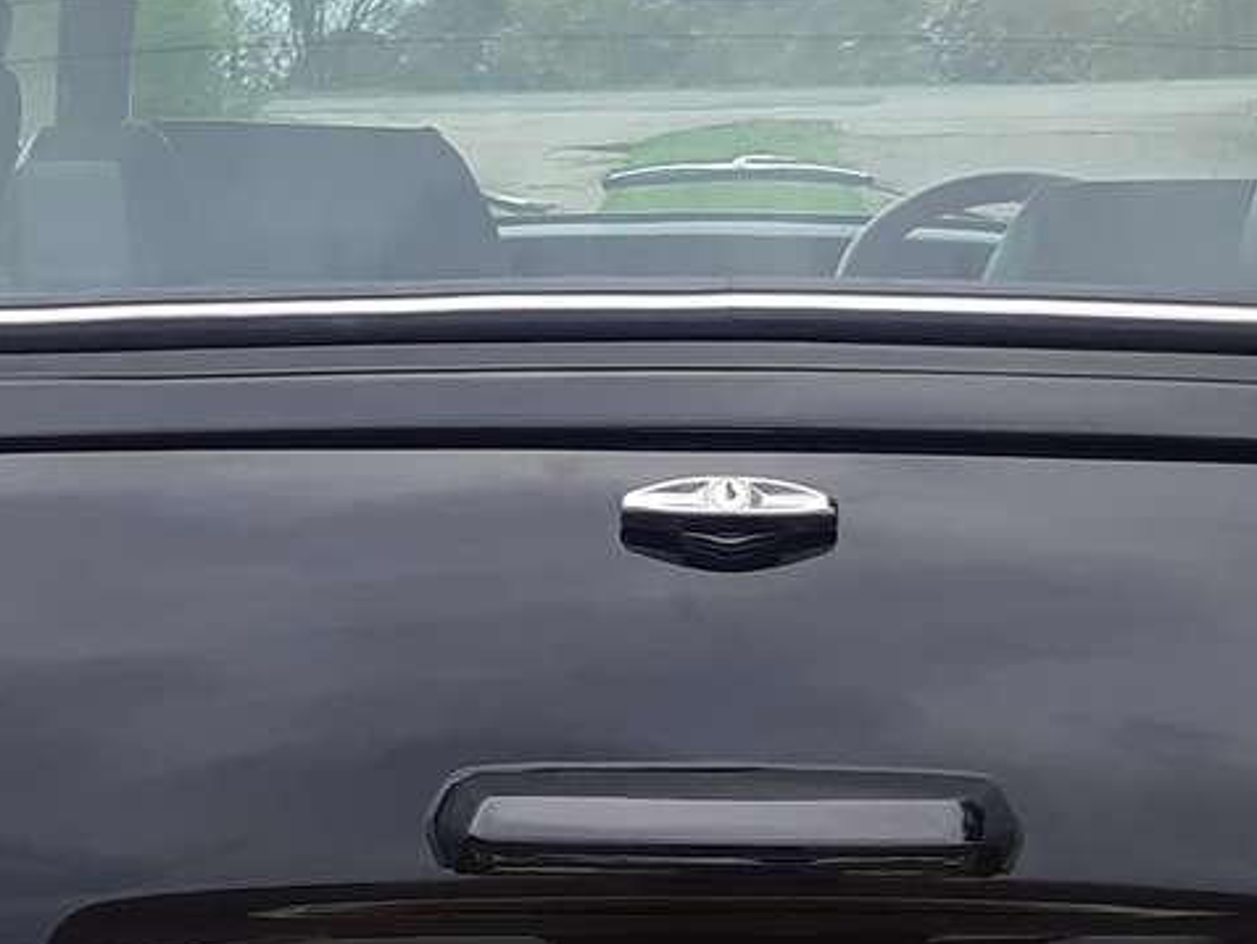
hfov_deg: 18.0
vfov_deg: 13.6
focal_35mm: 109
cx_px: 606
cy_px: 659
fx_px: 3959
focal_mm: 3.92
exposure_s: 1/369
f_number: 1.7
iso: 40
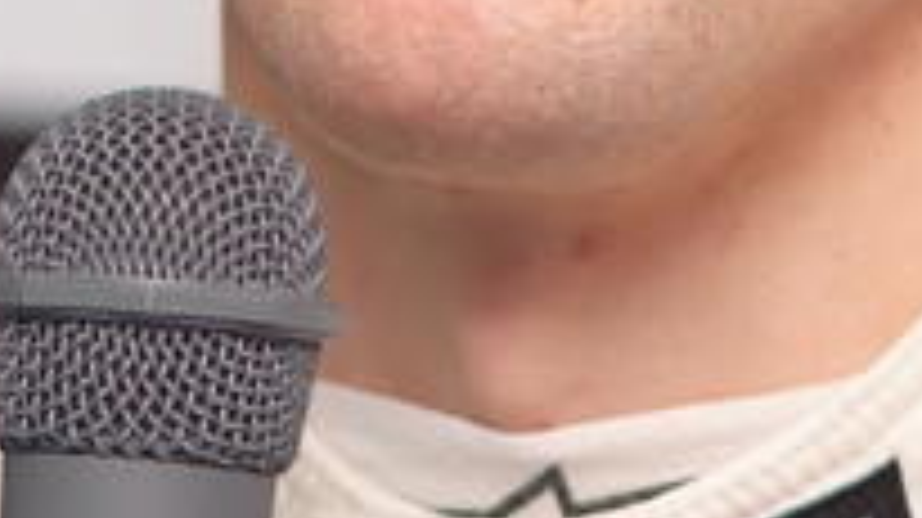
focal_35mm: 994
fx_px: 24285
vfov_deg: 1.2
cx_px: 544
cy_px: -275
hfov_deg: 2.2
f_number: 2.8
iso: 400
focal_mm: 180
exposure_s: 1/250
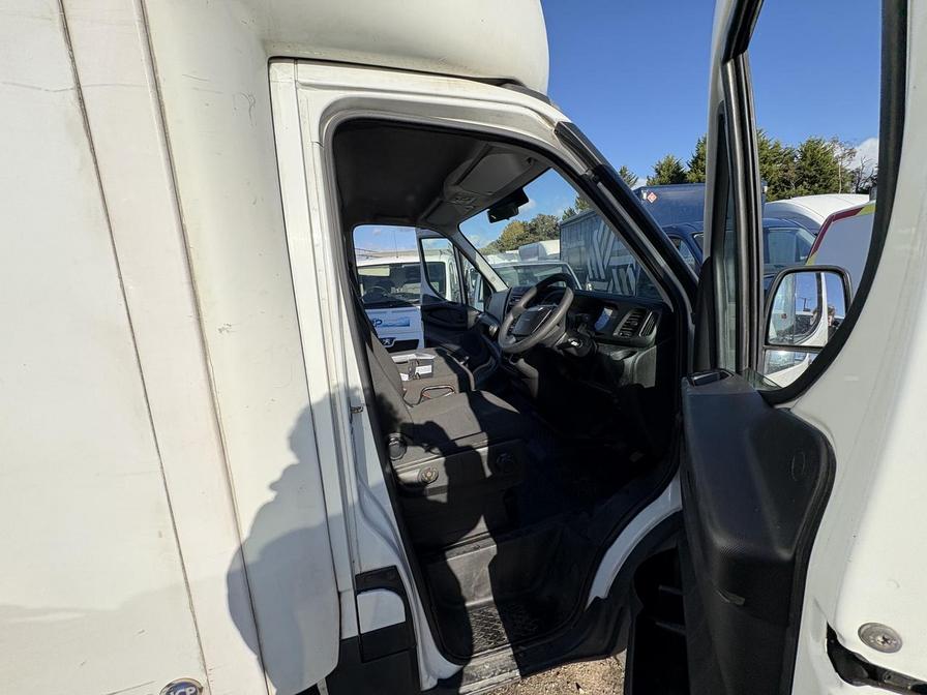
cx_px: 464
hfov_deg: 102.1
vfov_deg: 85.7
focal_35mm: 14
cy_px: 348
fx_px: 375
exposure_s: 1/1110
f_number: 2.2
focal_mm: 2.22
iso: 40
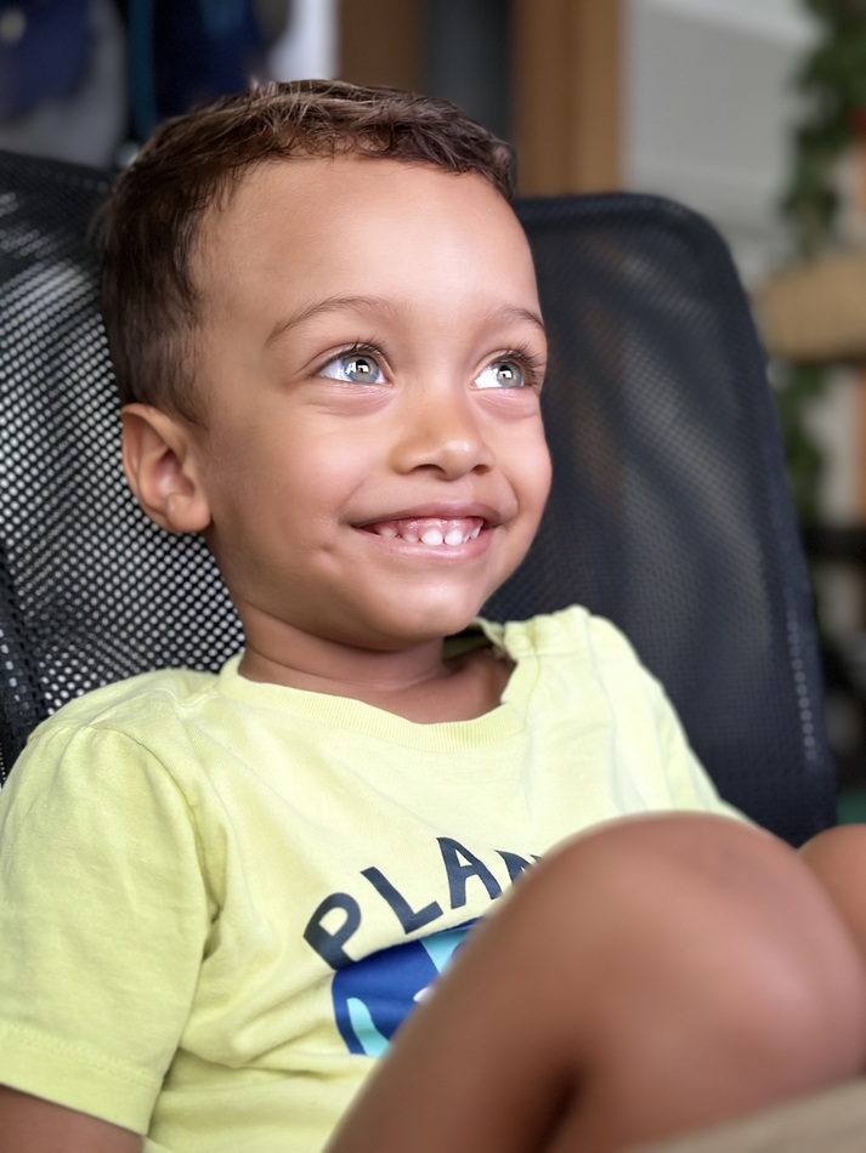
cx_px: 433
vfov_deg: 39.6
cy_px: 576
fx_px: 1600
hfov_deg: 30.3
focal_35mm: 48
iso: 400
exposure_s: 1/40
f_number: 1.78
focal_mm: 6.86
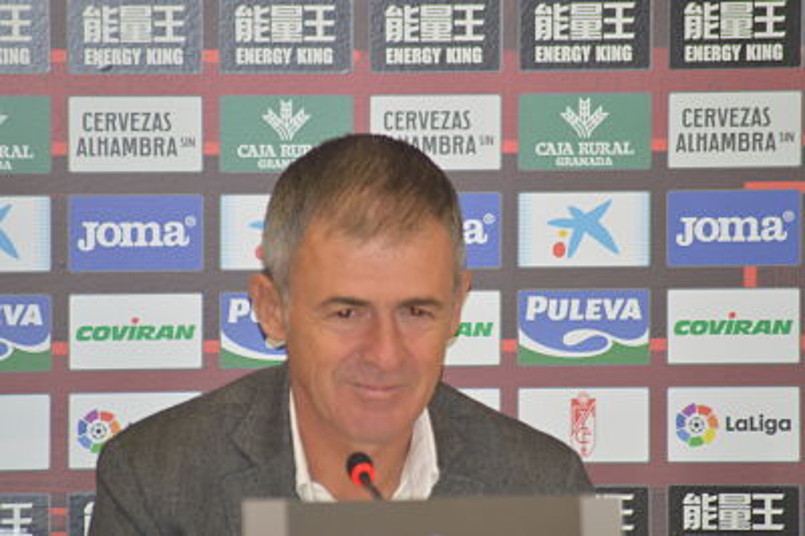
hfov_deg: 5.7
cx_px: 402
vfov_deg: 3.8
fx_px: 8043
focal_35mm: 360
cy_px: 268
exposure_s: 1/60
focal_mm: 240
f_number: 5.3
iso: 900
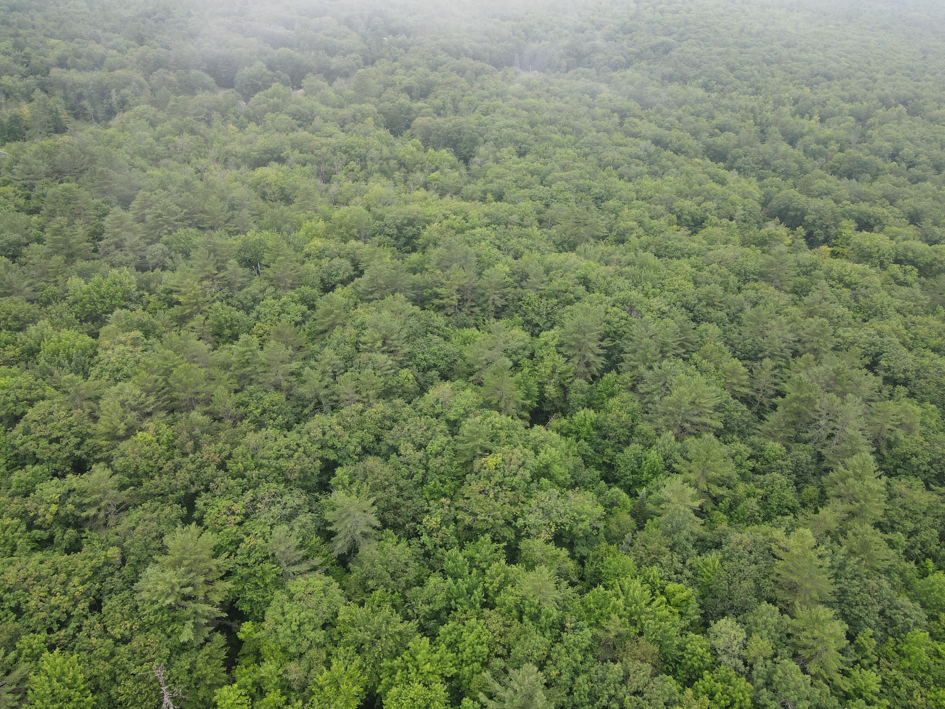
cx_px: 472
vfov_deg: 56.8
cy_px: 354
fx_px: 655
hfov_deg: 71.6
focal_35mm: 24
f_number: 2.8
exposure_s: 1/125
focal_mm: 4.5
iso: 100
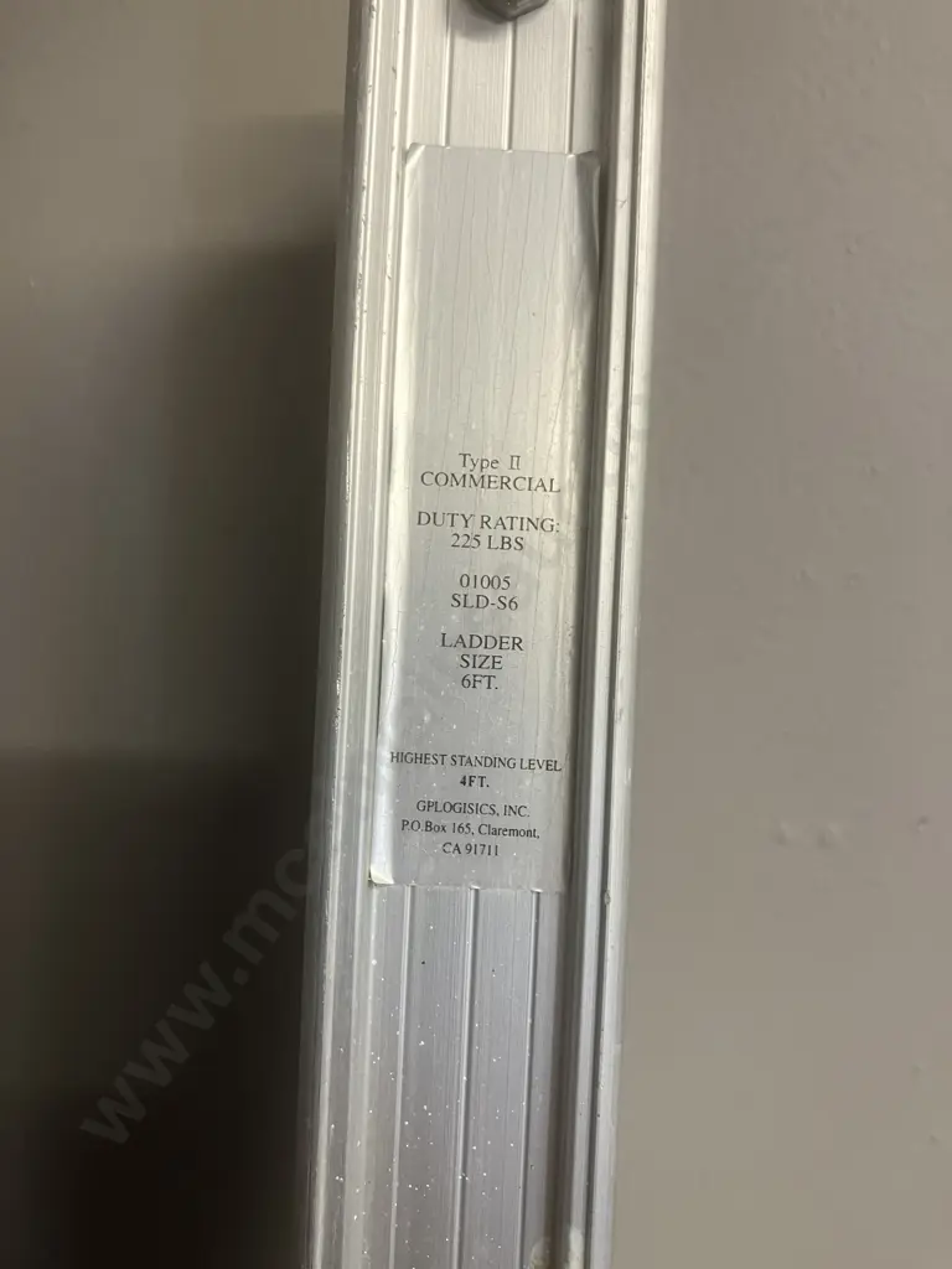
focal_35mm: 28
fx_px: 1027
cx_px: 476
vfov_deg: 63.4
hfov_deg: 49.7
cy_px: 634
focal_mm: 3.99
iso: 80
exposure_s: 1/50
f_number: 1.8
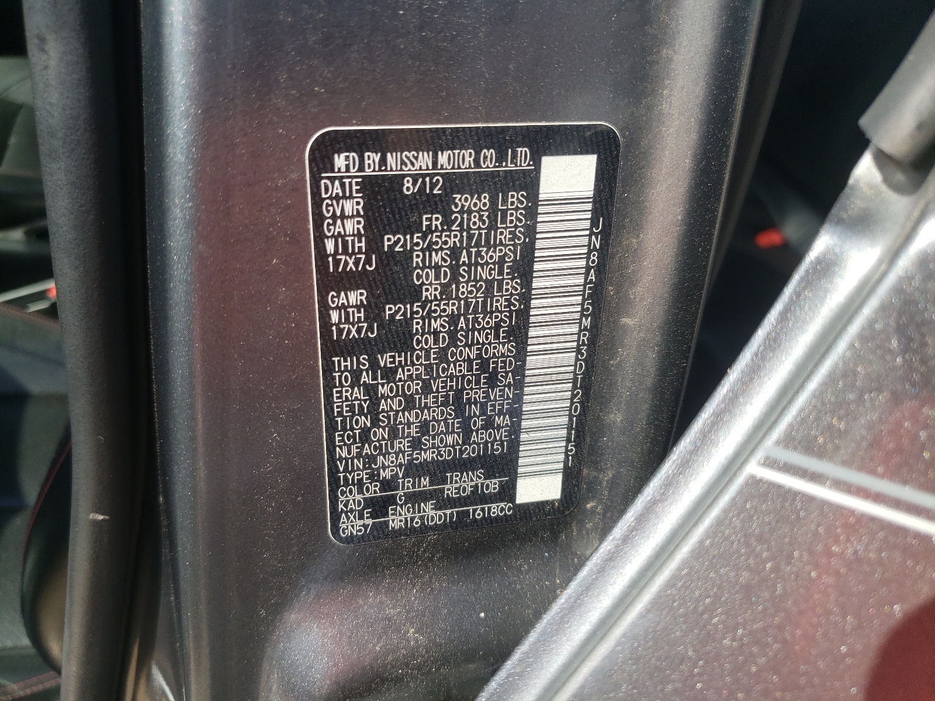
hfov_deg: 67.3
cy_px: 350
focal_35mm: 26
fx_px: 702
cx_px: 468
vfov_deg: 53.1
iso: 50
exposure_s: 1/1250
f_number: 1.5
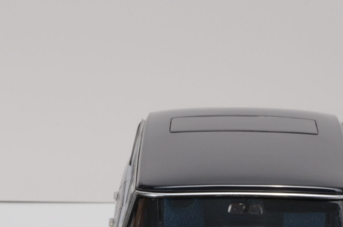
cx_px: 259
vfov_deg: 4.9
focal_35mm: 280
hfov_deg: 7.4
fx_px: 2662
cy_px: 267
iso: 500
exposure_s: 1/20
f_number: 20
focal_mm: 70
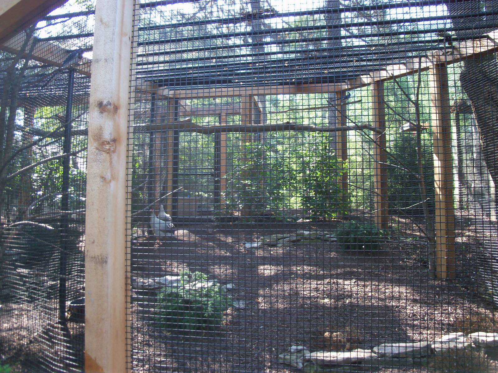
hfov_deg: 52.6
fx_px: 504
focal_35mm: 35
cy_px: 186
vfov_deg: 40.7
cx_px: 249
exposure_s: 1/30
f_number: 3
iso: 64
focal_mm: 6.3
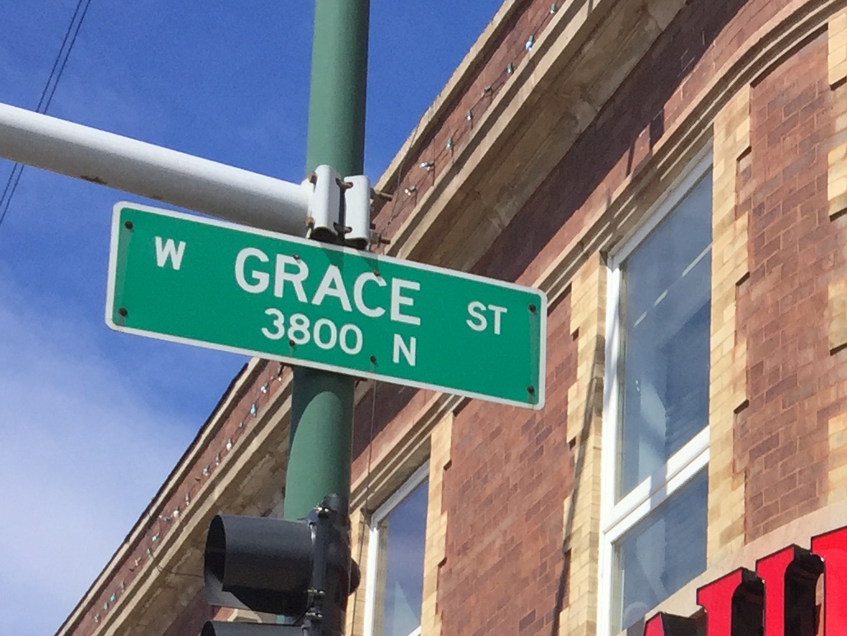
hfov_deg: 19.3
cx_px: 1161
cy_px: 777
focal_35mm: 92
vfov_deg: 15.4
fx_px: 2251
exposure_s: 1/2326
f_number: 2.2
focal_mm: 4.15
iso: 32
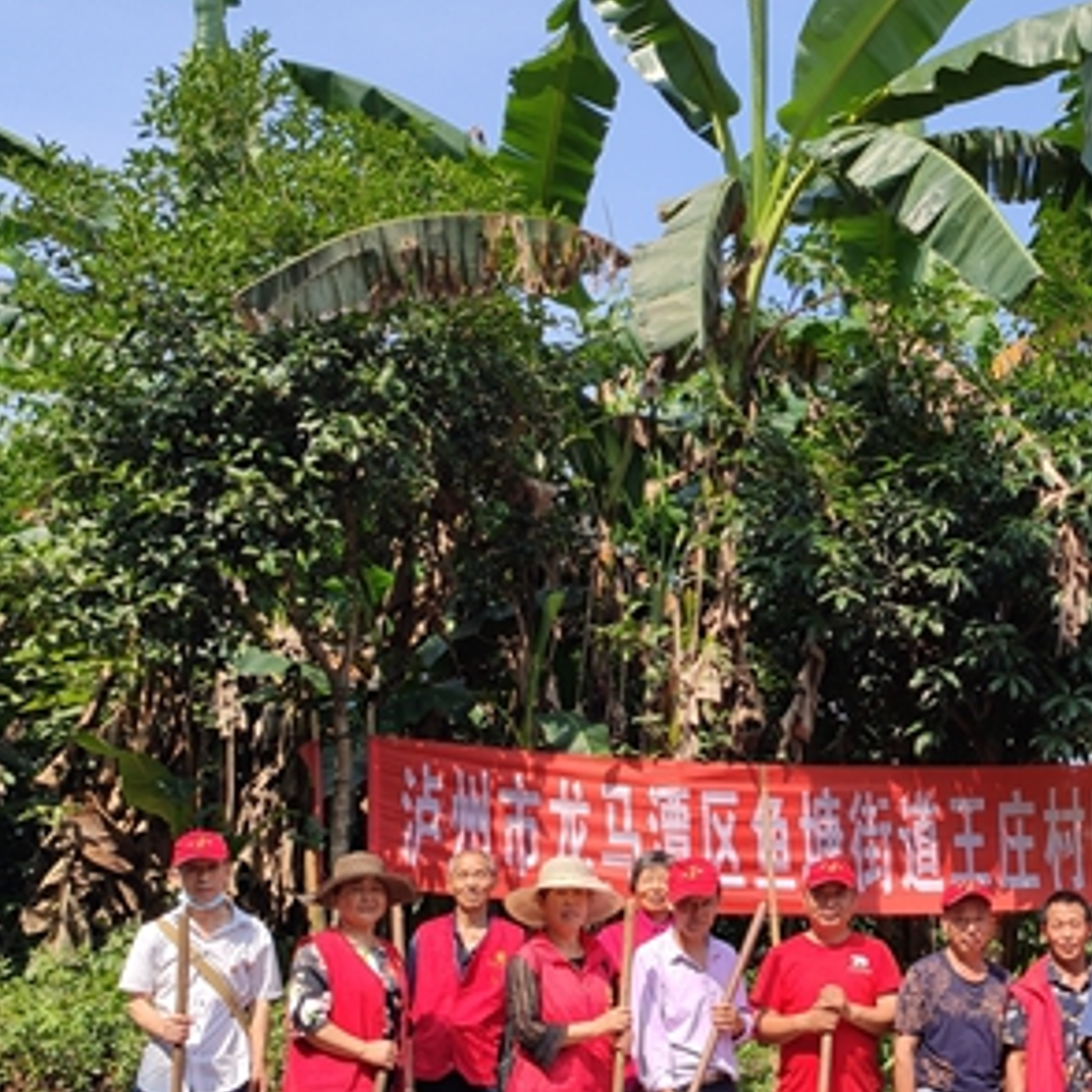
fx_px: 1785
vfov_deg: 33.9
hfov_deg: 32.5
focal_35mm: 50
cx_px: 958
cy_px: 680
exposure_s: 1/1394
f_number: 1.75
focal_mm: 4.77
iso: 112
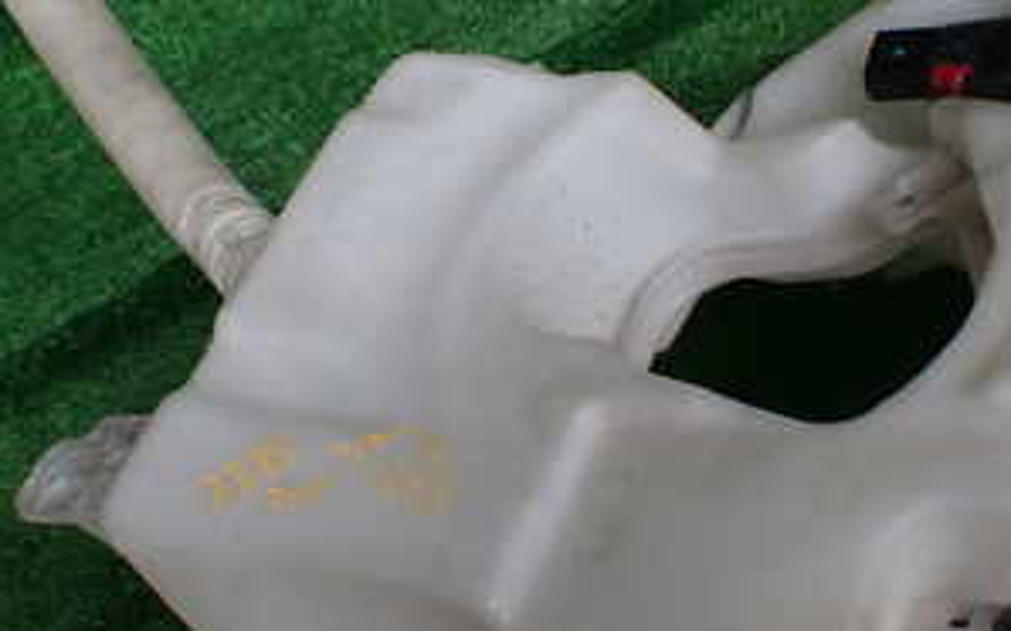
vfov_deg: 20.3
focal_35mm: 64
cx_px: 526
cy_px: 275
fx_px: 1763
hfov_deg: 32.0
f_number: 2.3
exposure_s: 1/200
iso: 100
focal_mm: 5.4
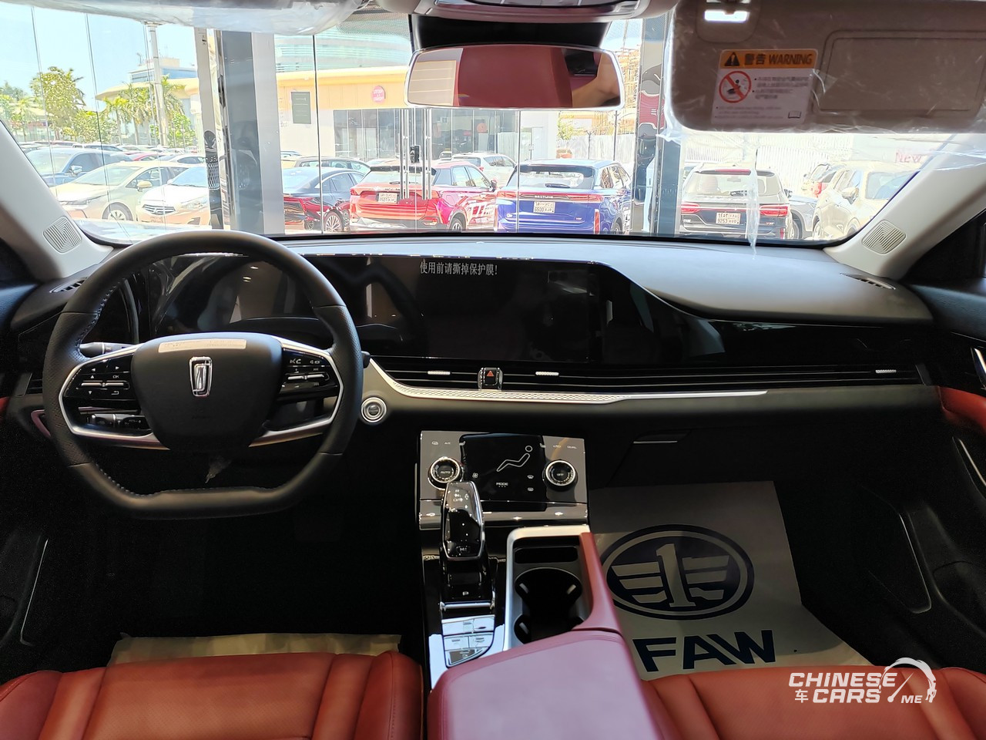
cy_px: 370
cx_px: 493
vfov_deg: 49.7
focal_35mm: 28
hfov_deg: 63.4
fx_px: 798
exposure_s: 1/100
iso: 217
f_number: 1.9
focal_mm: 5.52
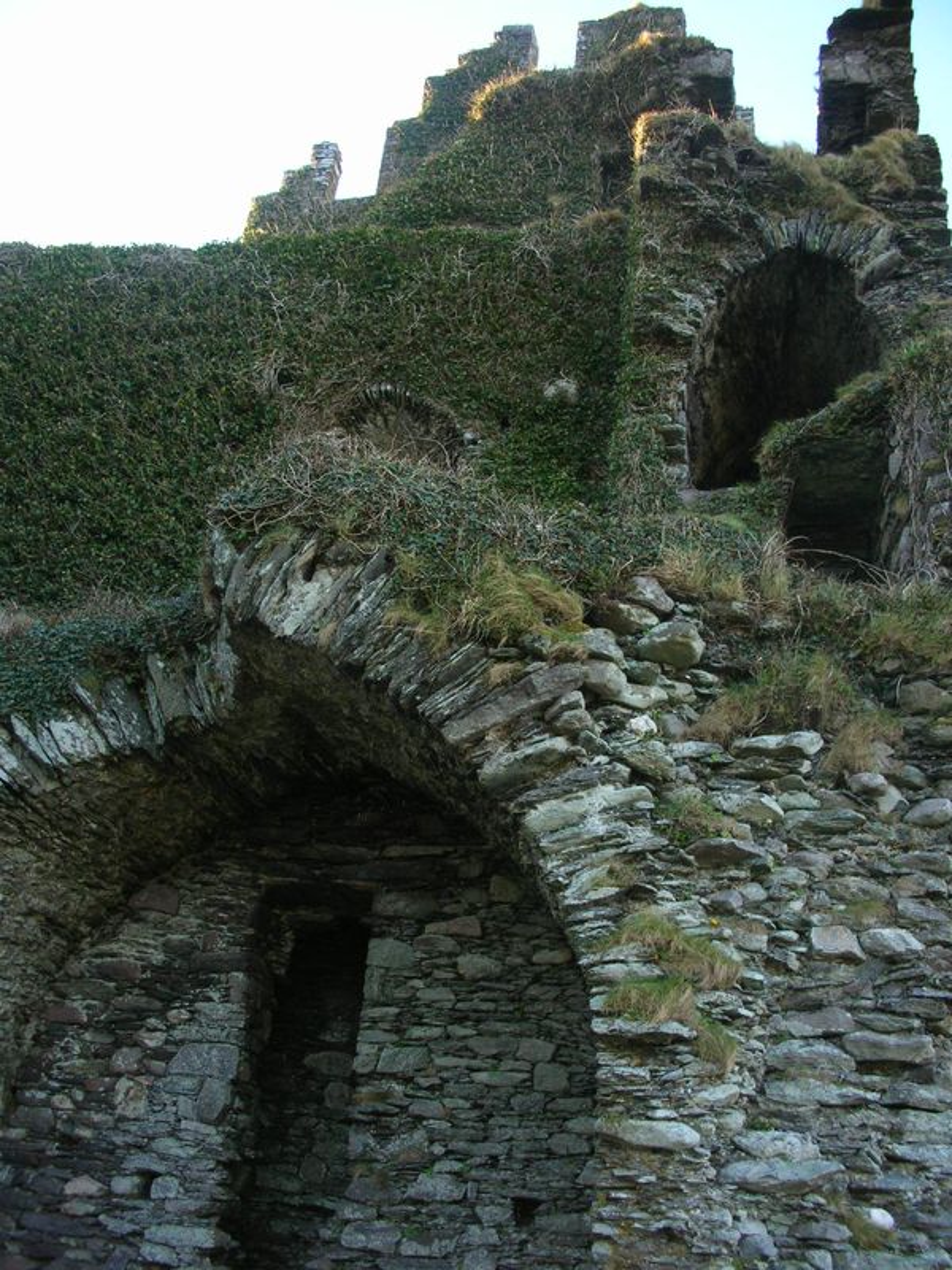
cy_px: 635
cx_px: 476
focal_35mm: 35
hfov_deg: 40.7
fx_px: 1283
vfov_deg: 52.6
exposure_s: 1/60.1
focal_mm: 5.8
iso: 90
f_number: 3
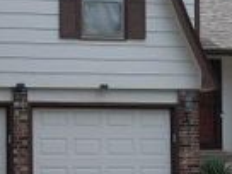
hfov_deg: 13.8
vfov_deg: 10.4
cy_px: 103
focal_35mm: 143
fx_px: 958
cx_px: 121
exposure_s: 1/311
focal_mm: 7
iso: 100
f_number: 3.7
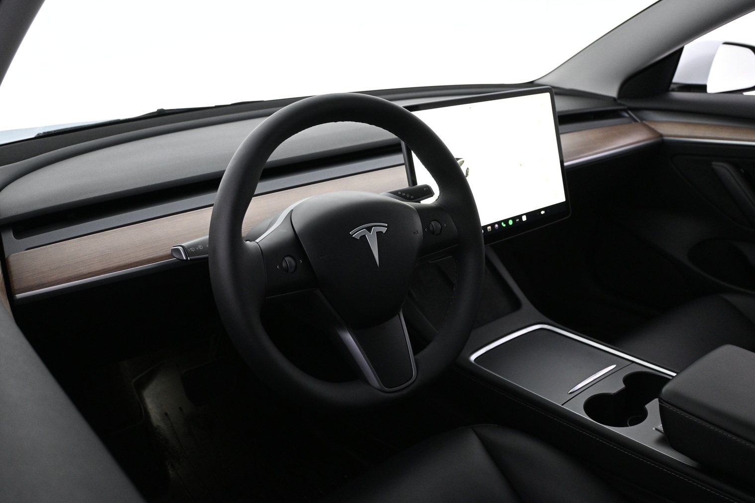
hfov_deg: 58.7
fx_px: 671
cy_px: 252
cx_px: 379
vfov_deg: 41.1
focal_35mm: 32
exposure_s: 1/50
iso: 1600
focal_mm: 20
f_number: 3.8
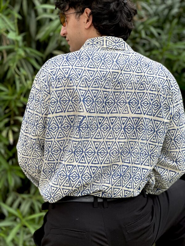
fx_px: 549
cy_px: 123
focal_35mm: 77
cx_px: 92
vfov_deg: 25.3
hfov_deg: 19.1
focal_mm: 9
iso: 32
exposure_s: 1/121
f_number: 2.8
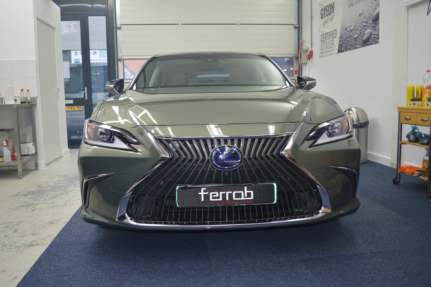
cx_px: 216
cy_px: 144
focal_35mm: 30
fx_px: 359
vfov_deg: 43.5
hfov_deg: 62.0
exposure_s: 1/60
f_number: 3.8
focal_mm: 20
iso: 450
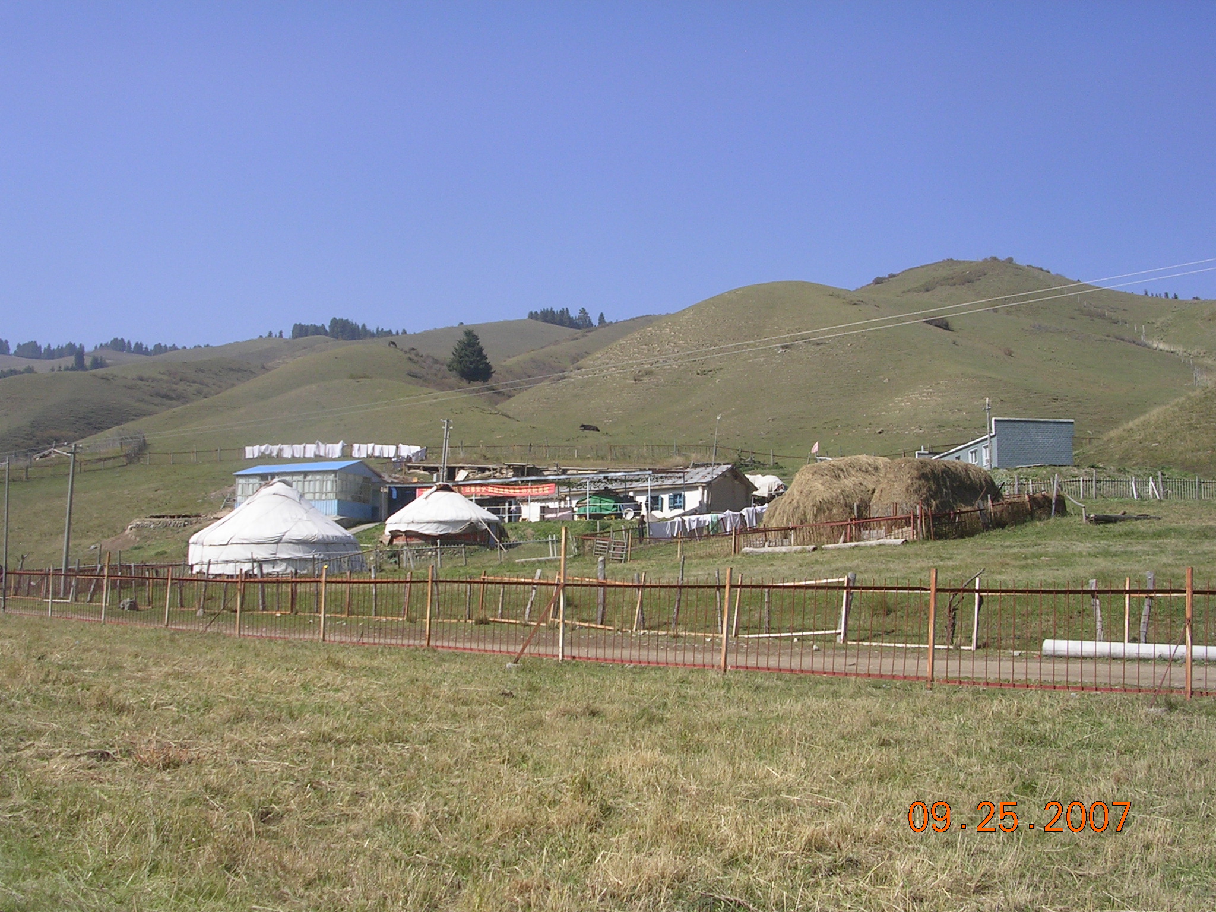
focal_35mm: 38
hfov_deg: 49.0
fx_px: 1335
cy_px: 456
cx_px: 608
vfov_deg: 37.7
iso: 50
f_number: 5.6
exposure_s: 1/322
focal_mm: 5.8
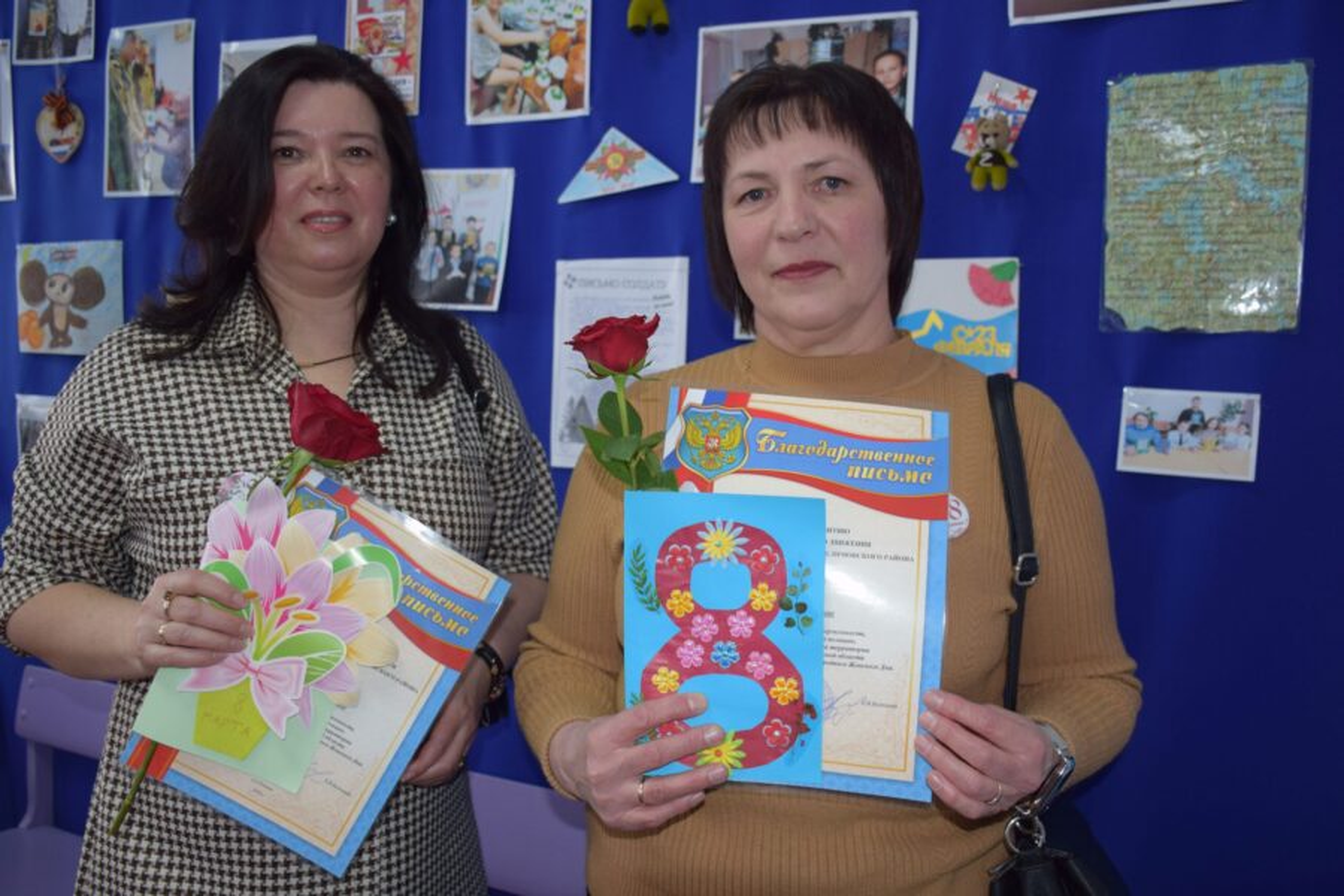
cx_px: 672
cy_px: 448
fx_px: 1120
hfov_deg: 61.9
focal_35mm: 30
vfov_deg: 43.6
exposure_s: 1/80
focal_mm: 20
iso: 400
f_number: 3.5
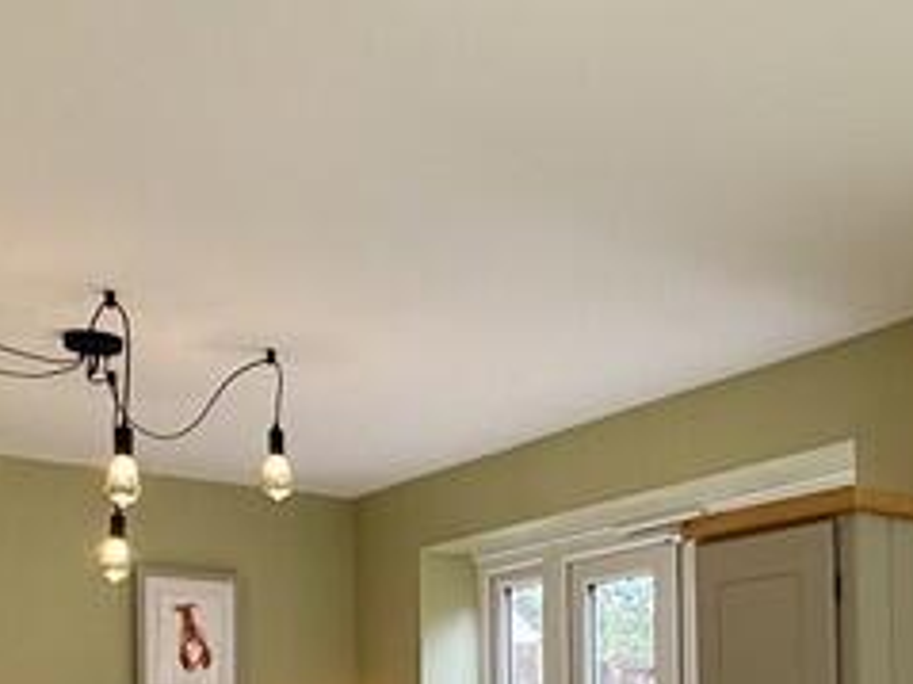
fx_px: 1582
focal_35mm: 60
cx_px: 848
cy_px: 791
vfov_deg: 22.7
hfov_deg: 30.5
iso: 125
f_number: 2.2
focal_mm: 2.22
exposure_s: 1/100
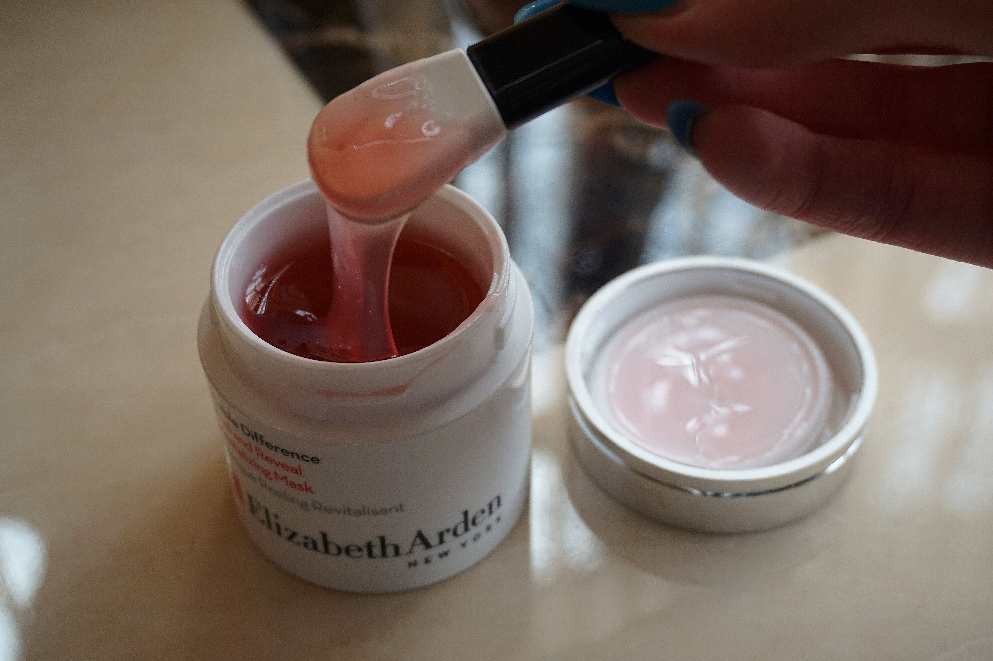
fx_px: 1365
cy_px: 330
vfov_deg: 27.2
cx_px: 496
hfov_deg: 40.0
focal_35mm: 50
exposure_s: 1/60
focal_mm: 33
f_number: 5
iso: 320
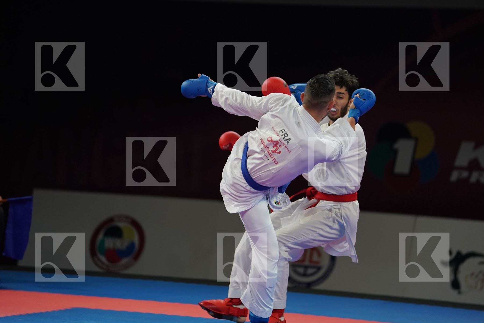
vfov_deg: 6.9
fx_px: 2689
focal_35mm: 200
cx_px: 242
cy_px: 162
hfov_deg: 10.3
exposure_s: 1/1000
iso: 1600
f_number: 2.8
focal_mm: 200
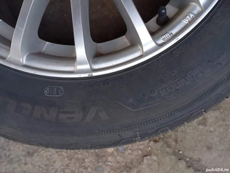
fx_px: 186
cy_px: 86
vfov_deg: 49.9
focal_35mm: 28
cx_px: 115
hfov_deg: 63.4
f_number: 1.8
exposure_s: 1/50
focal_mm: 4.27
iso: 314
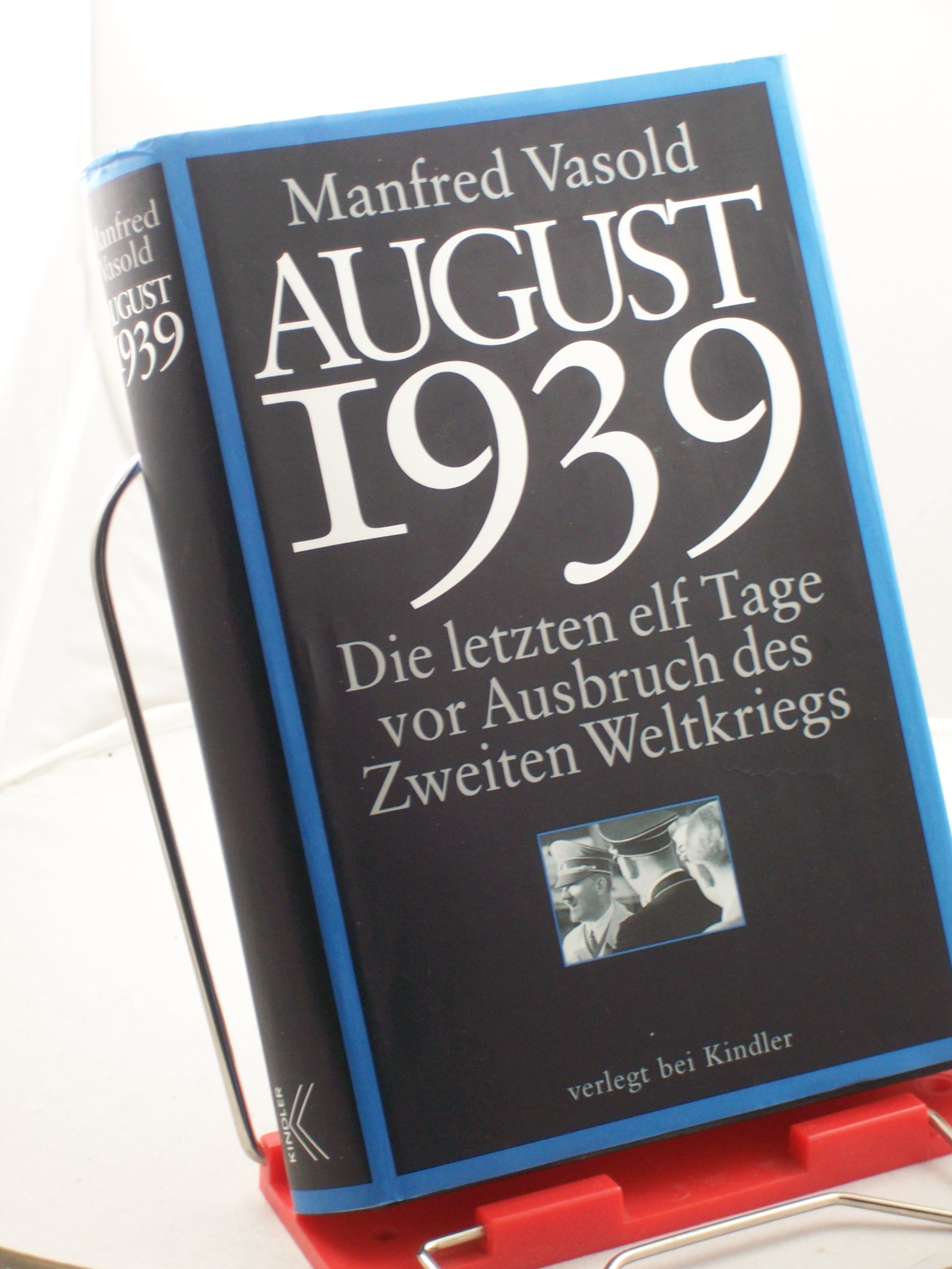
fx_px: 3740
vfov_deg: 19.3
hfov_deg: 14.5
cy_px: 634
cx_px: 476
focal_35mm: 102
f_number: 4.6
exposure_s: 1/13
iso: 160
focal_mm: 16.8
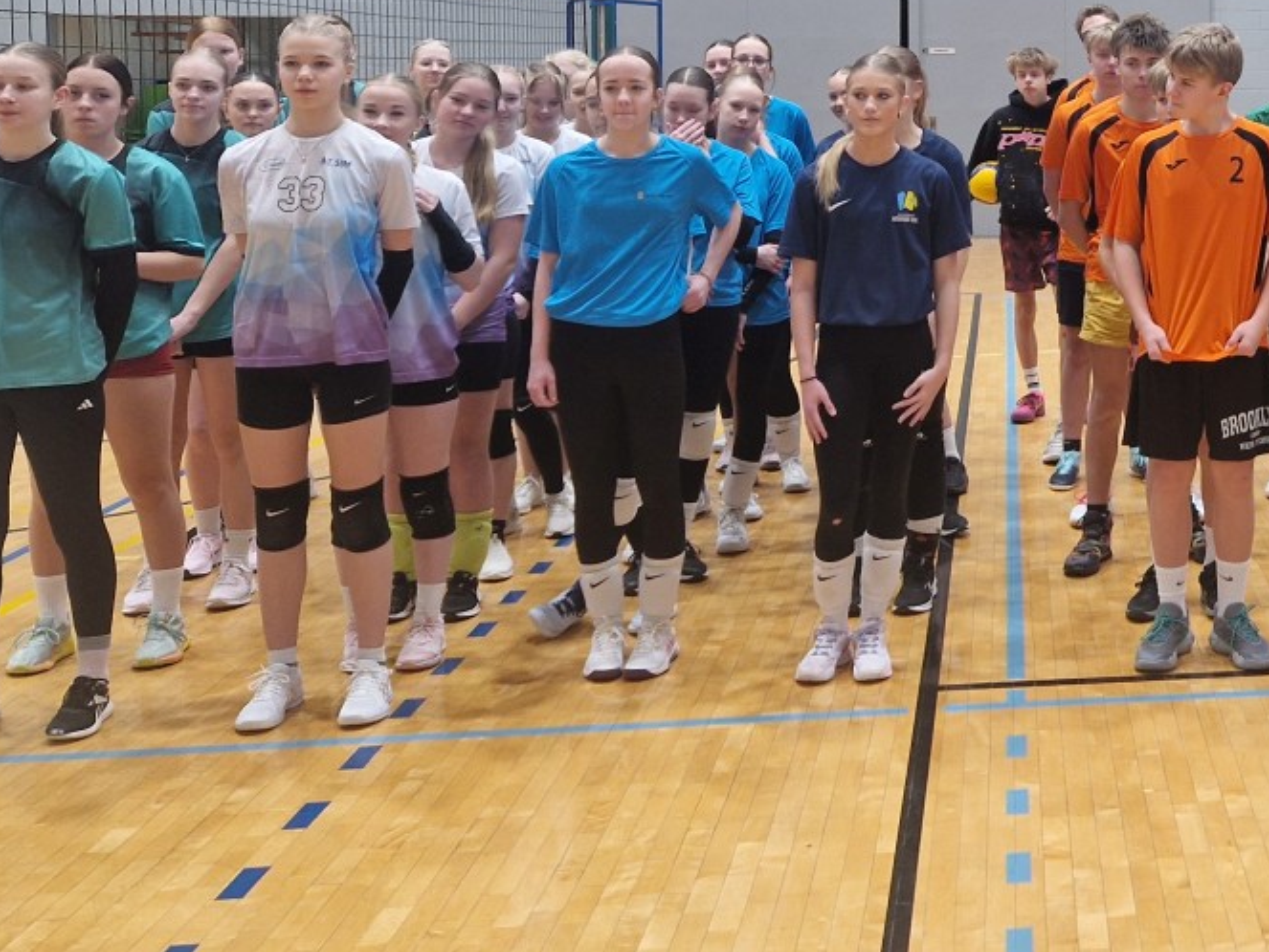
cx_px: 1273
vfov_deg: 27.3
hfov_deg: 33.6
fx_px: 1907
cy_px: 133
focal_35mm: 52
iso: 50
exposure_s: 1/180
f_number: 1.8
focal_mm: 5.4
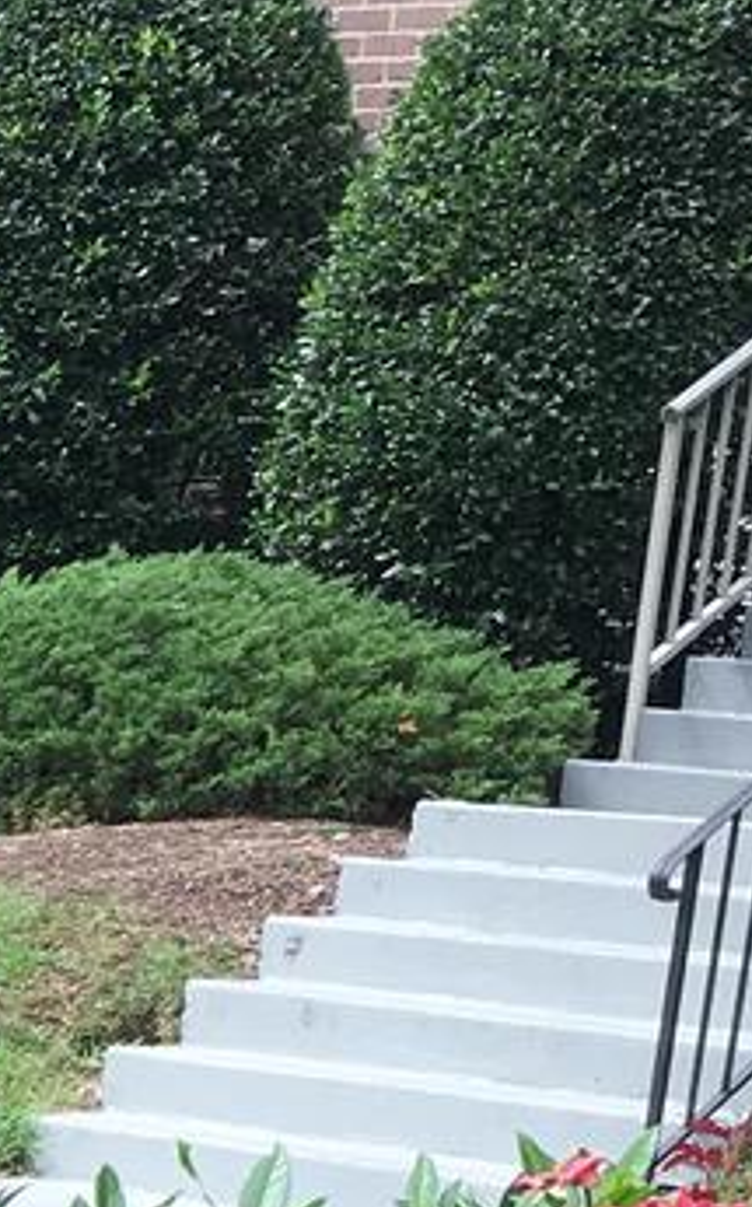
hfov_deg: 8.8
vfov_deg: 14.6
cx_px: -944
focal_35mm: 137
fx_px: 4502
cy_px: 1609
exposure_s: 1/337
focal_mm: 4.15
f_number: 2.2
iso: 25
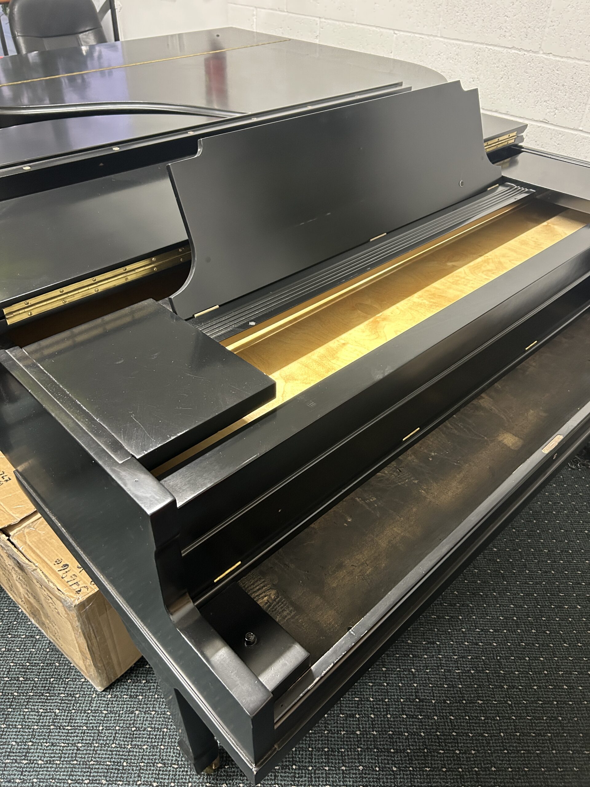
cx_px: 295
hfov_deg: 53.1
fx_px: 591
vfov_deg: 67.3
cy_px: 394
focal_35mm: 26
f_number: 1.5
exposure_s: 1/40
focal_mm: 5.7
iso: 400
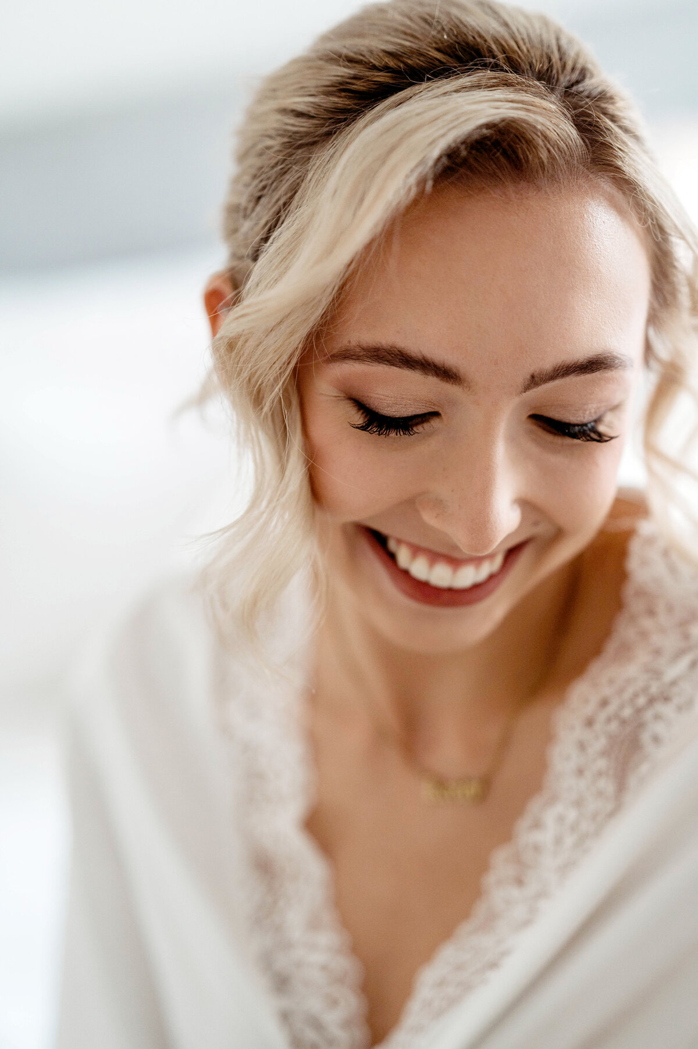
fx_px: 2476
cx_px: 349
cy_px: 524
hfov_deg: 16.0
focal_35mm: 85
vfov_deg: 23.9
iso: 1250
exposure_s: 1/200
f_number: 1.8
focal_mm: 85
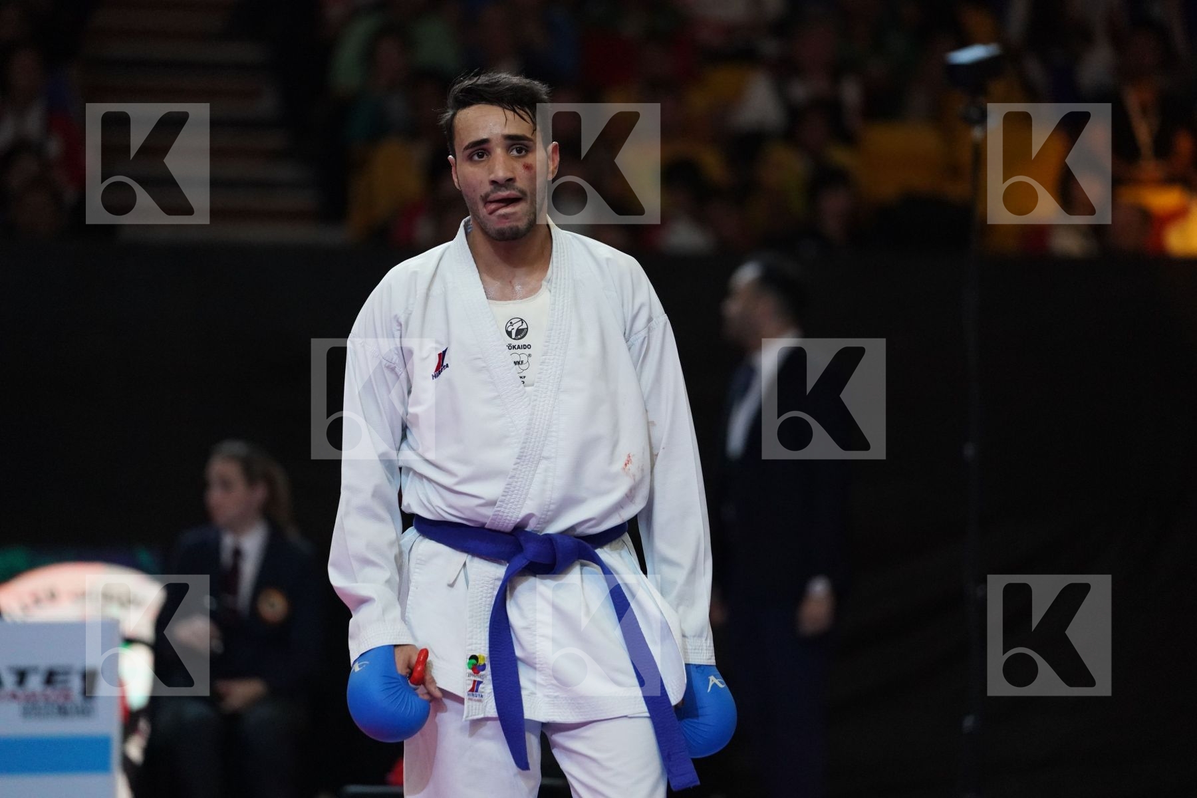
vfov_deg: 6.9
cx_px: 598
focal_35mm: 200
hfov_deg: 10.3
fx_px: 6649
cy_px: 399
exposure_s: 1/1000
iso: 6400
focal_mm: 200
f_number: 2.8
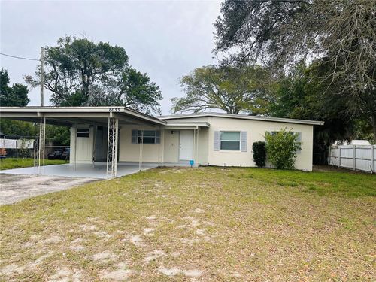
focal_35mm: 24
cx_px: 188
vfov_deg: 56.8
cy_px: 141
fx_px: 261
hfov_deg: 71.6
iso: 80
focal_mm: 6.86
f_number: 1.78
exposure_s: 1/927
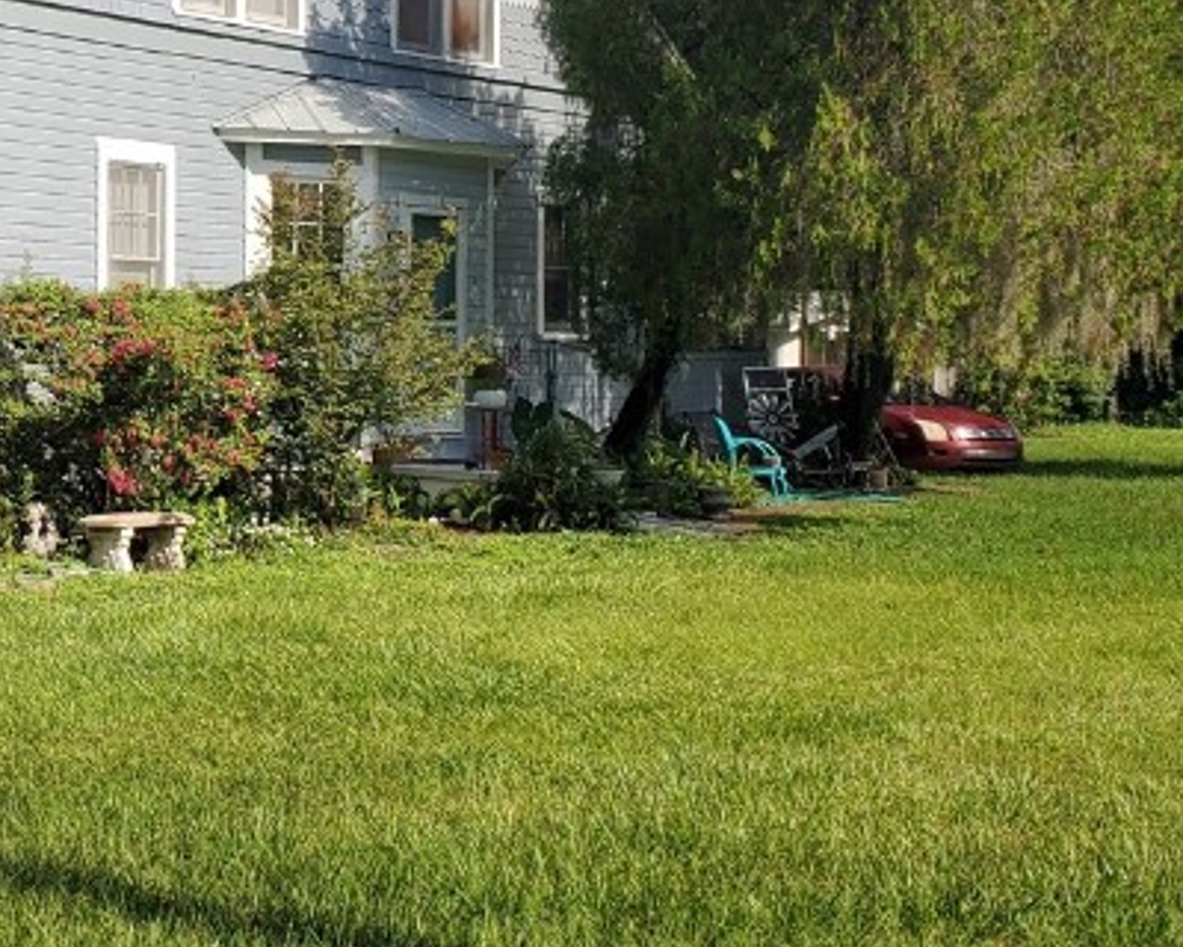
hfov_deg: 27.2
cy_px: 252
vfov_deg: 23.3
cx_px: -47
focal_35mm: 65
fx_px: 2276
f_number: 2.4
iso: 50
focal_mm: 4.3
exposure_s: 1/1245
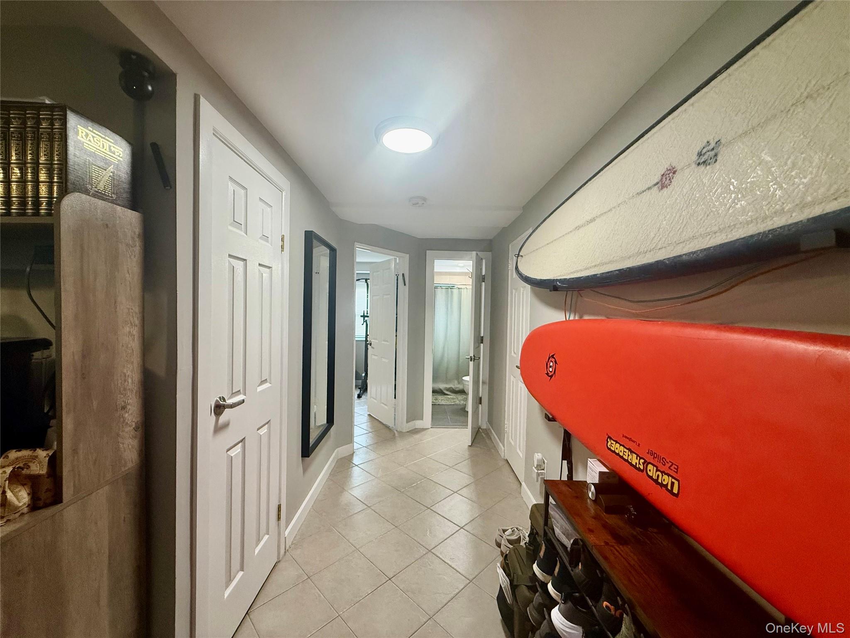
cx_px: 425
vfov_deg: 85.7
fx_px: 344
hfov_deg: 102.1
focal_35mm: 14
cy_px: 319
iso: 320
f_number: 2.2
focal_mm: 2.22
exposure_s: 1/120
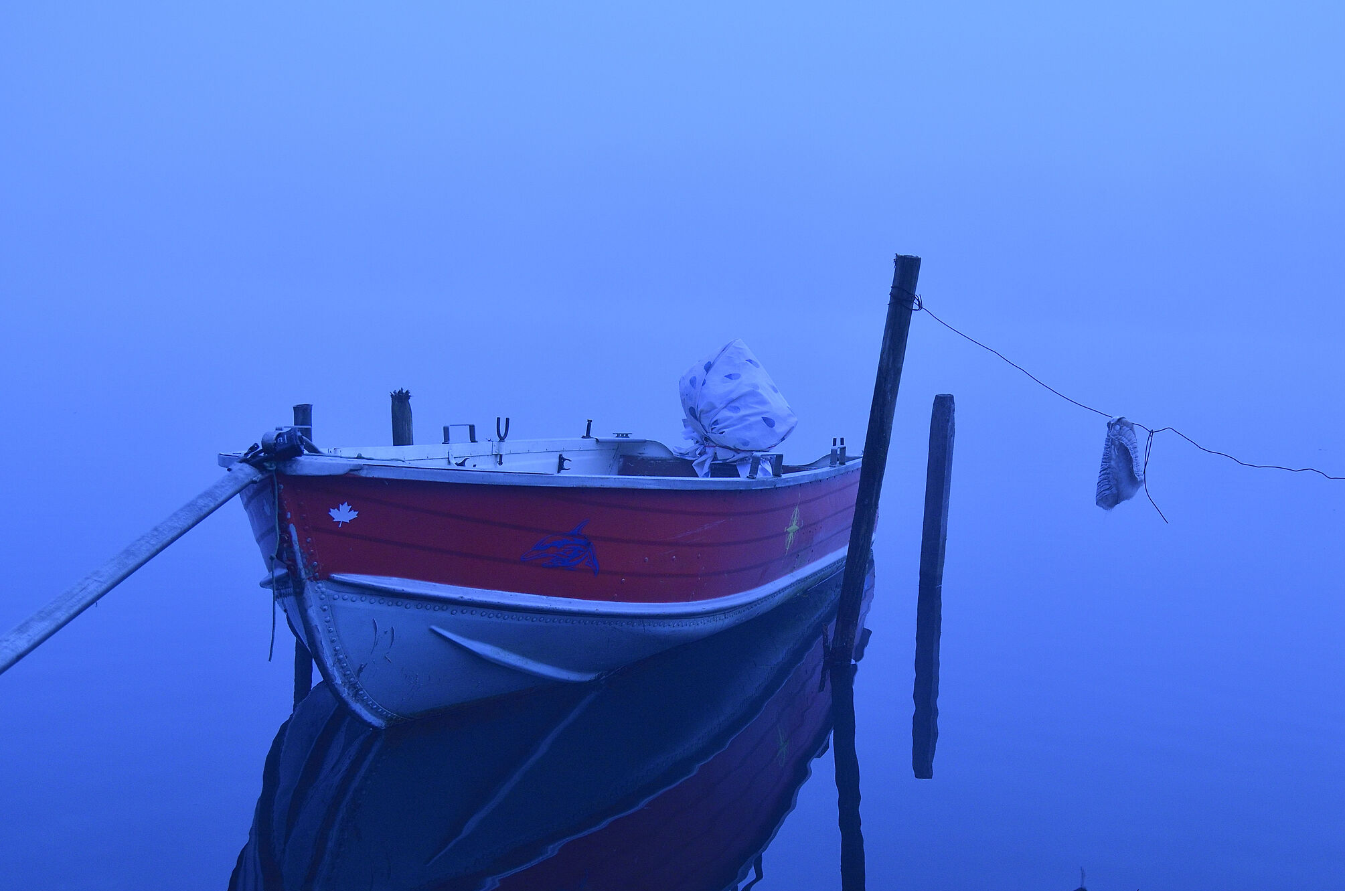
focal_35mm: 43
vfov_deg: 31.0
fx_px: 1603
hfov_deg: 45.3
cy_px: 489
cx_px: 793
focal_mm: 24
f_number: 5.6
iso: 400
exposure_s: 1/100
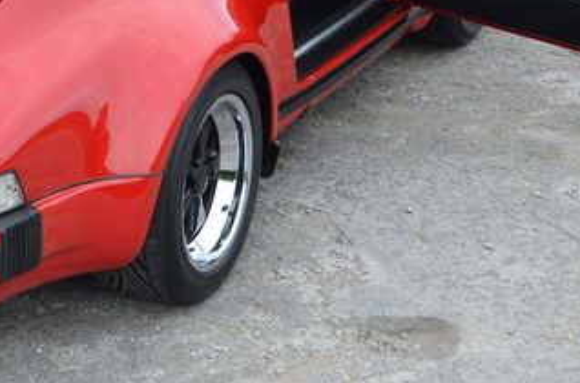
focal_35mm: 116
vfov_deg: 11.6
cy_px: -9
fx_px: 1863
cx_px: 102
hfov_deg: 17.5
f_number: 5
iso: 400
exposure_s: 1/100
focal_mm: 32
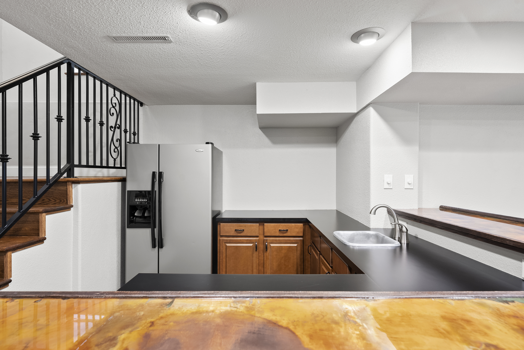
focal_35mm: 18
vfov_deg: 67.5
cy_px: 175
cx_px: 262
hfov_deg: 90.0
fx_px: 262
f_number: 8
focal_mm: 18
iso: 640
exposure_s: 1/2.5
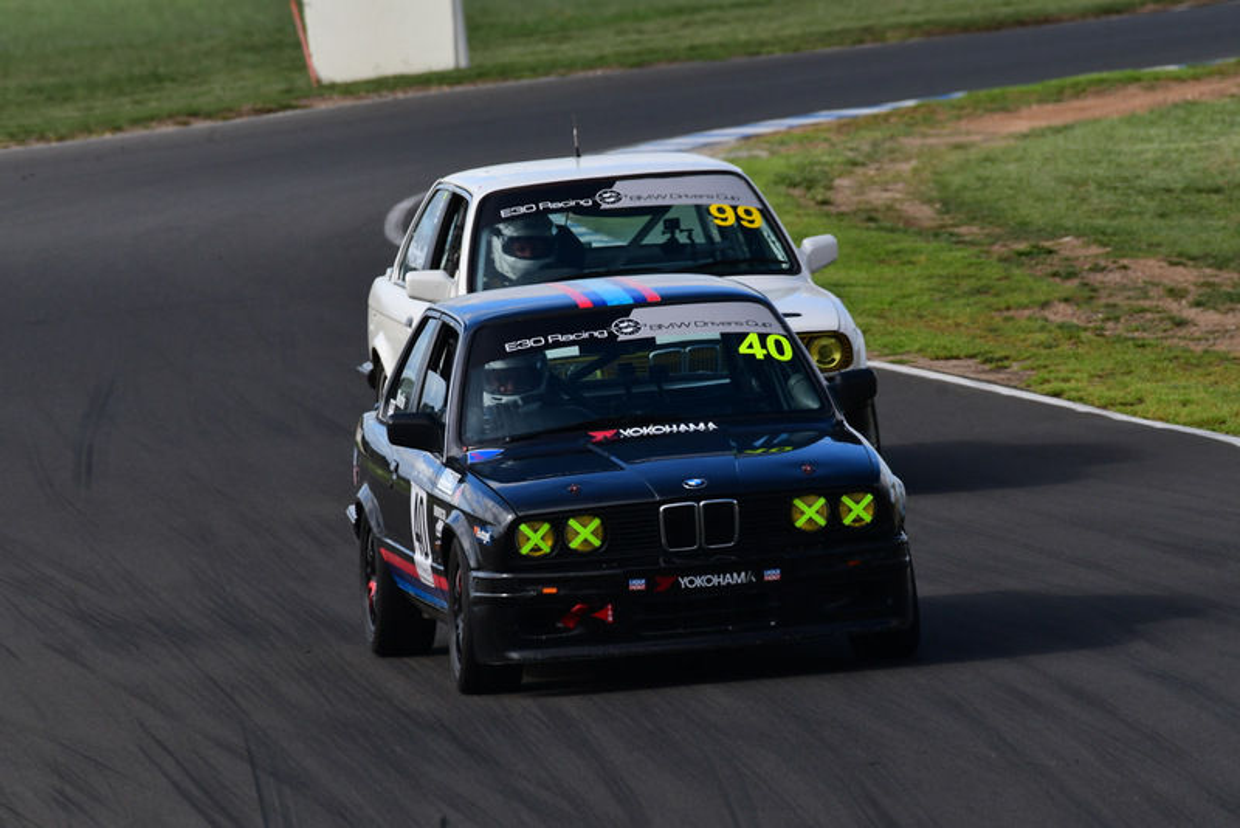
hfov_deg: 2.7
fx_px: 25841
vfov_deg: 1.8
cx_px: 620
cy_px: 414
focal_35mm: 750
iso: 400
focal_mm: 500
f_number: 10
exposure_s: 1/640
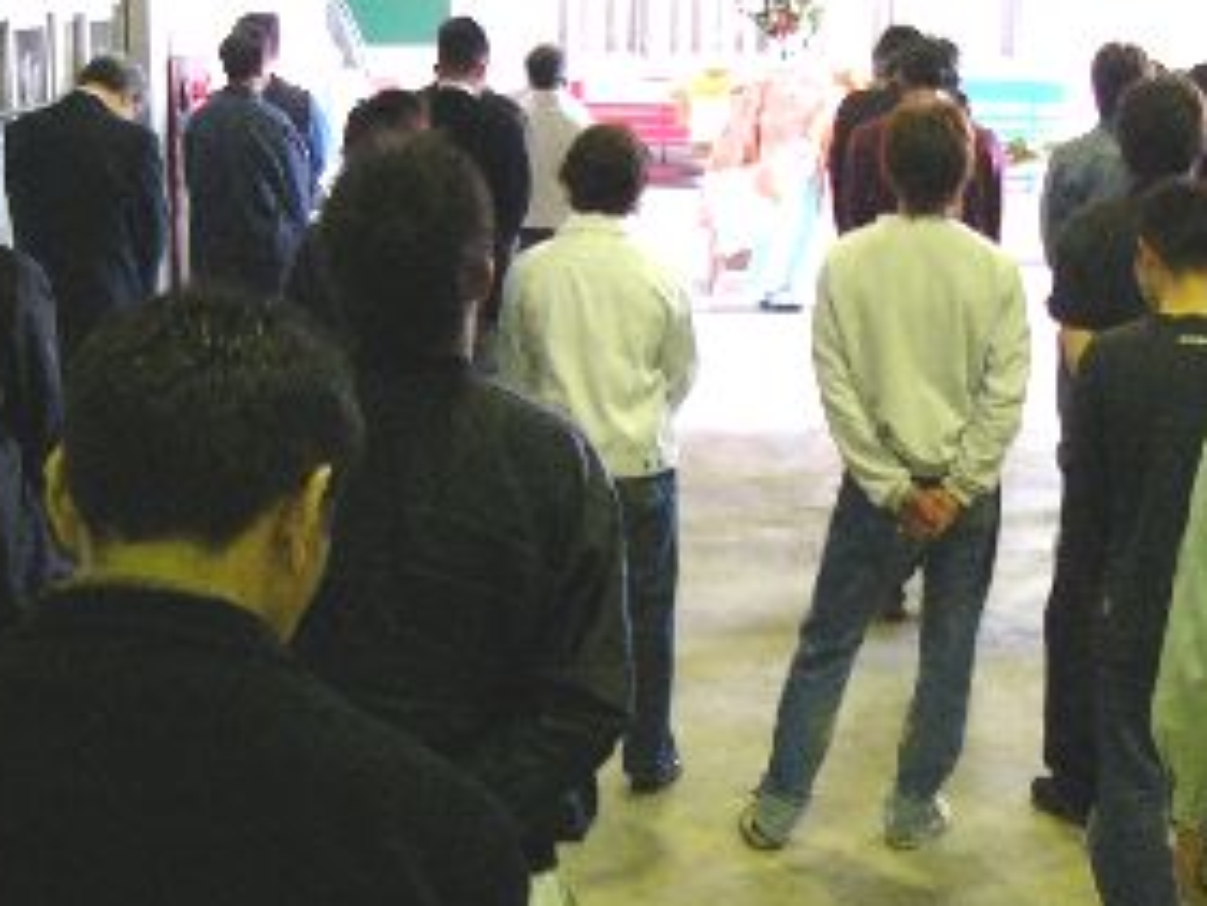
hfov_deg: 23.8
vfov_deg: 18.0
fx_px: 2860
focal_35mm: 82
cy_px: 541
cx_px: 760
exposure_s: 1/30
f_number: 2.8
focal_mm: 6
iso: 200
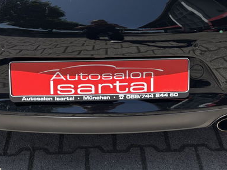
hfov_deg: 28.2
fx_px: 452
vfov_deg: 19.7
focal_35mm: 69
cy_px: -47
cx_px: 114
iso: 50
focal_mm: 5.96
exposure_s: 1/1037
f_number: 1.6
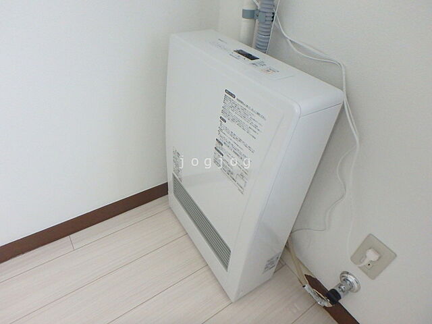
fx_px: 262
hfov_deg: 79.0
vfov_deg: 63.4
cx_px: 216
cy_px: 162
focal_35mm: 21
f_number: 3.5
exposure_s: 1/250
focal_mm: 3.7
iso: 800
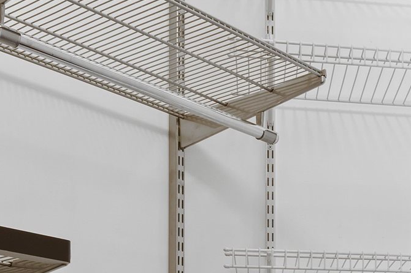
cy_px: 420
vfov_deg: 15.9
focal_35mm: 78
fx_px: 890
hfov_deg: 24.7
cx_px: 417
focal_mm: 17
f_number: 11
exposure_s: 1.3
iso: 100
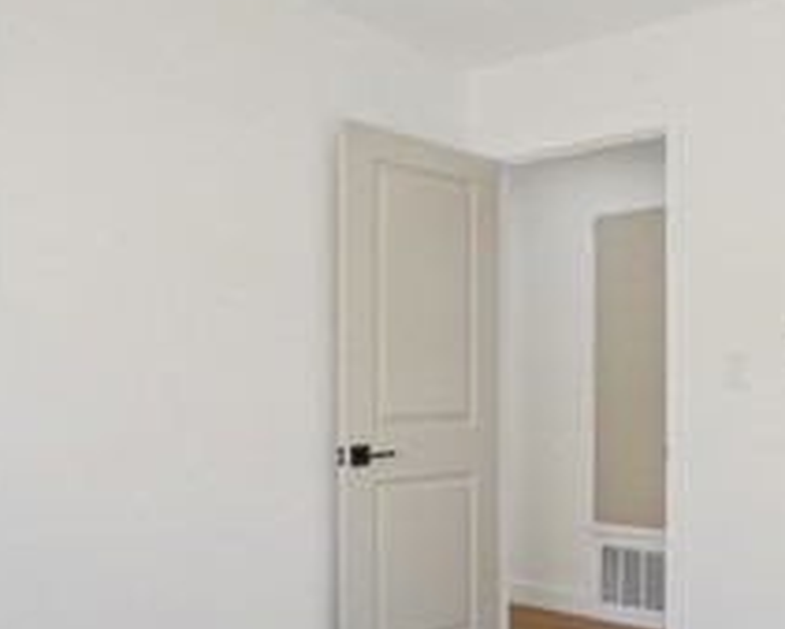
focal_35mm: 37
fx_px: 860
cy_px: 391
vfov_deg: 39.9
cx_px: 513
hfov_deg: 48.4
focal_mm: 13
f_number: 9
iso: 160
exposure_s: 1/30
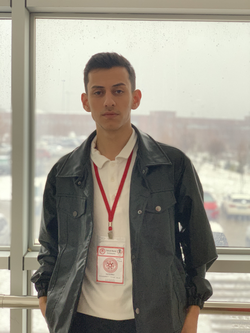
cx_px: 125
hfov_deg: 28.0
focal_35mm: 52
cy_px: 166
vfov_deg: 36.8
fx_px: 501
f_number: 2.4
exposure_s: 1/60
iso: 160
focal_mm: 6
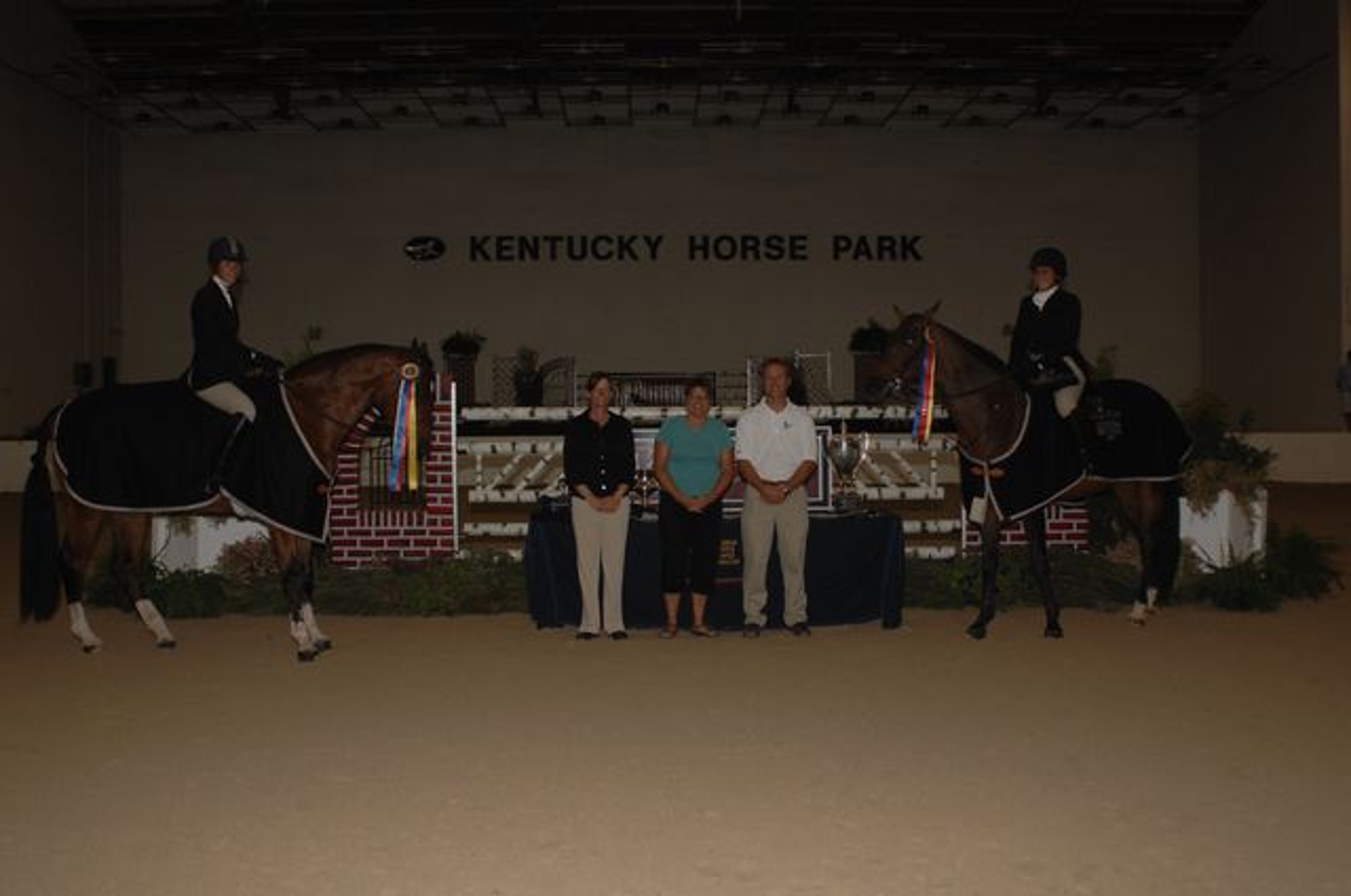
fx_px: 1574
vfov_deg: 31.8
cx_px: 676
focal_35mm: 42
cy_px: 448
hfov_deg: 46.5
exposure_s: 1/125
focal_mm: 28
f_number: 3.5
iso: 200
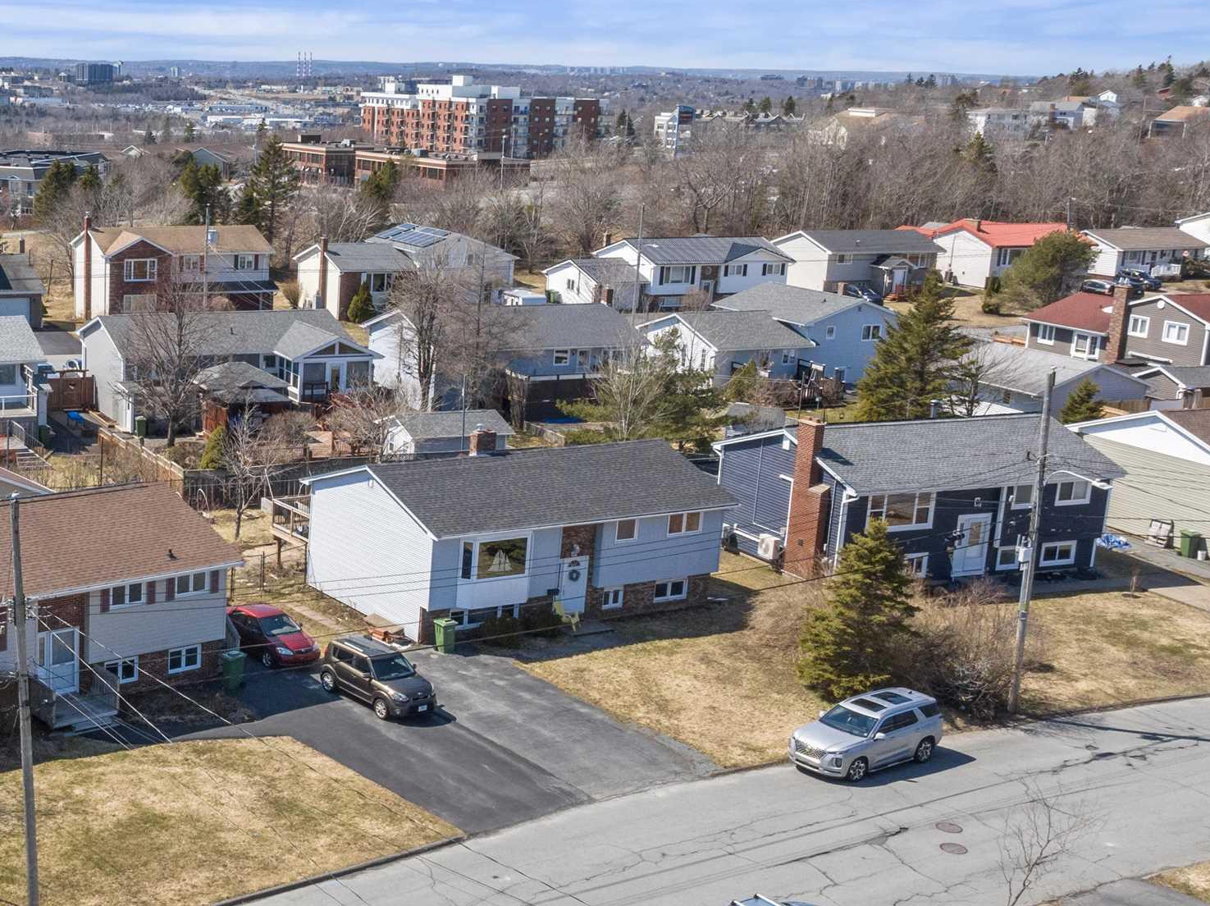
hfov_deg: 35.6
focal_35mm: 50
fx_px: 1746
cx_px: 92
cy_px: 524
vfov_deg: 29.0
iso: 400
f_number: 9
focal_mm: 12.29
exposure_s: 1/80
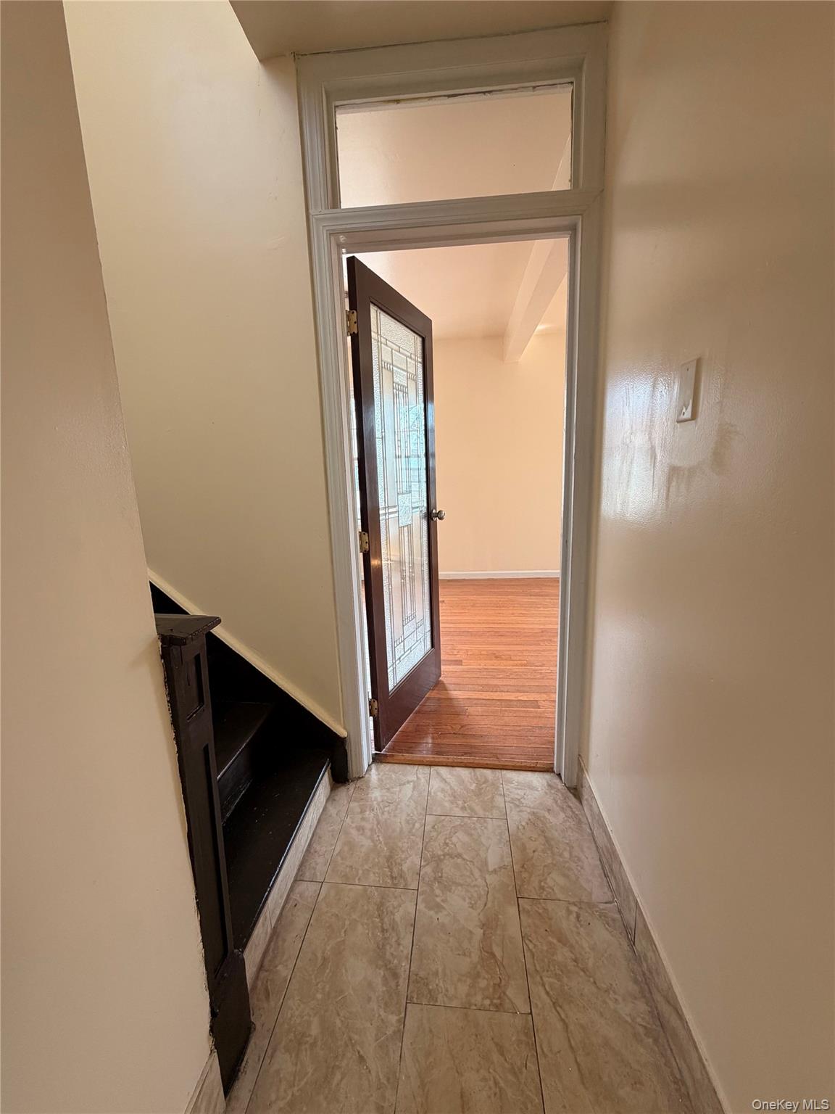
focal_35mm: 14
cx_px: 418
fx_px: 450
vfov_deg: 102.1
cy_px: 557
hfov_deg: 85.7
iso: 160
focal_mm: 2.22
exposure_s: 1/121
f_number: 2.2
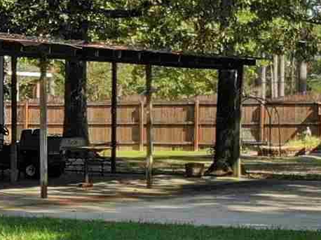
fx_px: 1492
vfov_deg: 9.2
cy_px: 150
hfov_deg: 11.9
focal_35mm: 161
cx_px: -97
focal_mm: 4.5
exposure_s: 1/580
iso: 100
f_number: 2.8
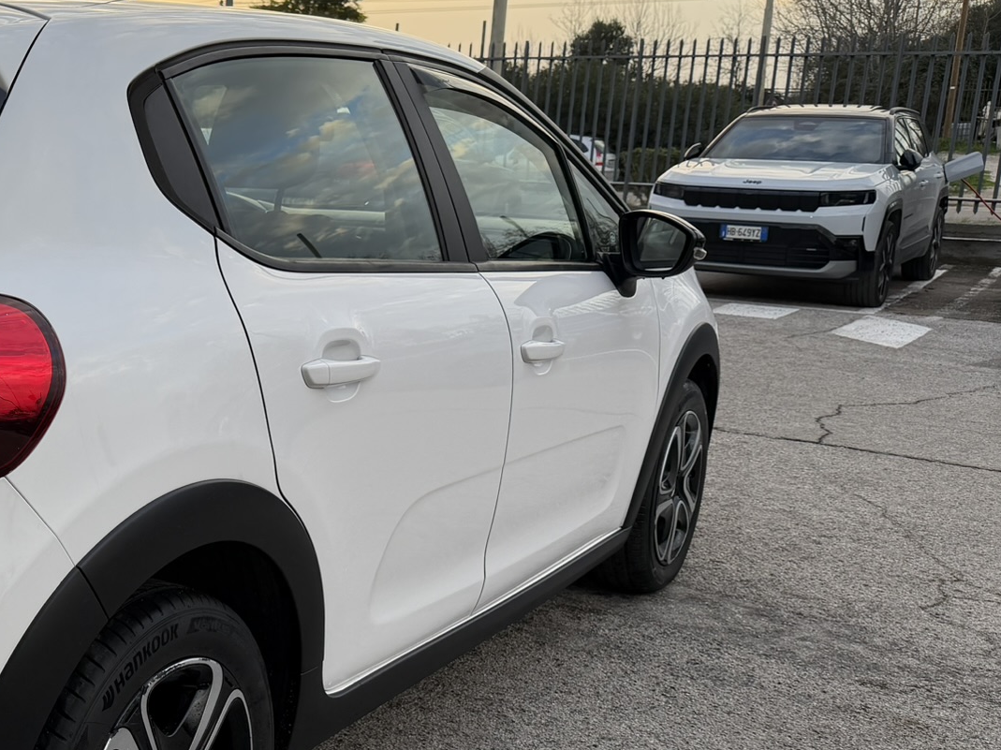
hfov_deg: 37.9
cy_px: 437
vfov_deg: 31.4
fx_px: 1330
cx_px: 65
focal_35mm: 46
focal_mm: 6.76
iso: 100
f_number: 1.78
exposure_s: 1/931
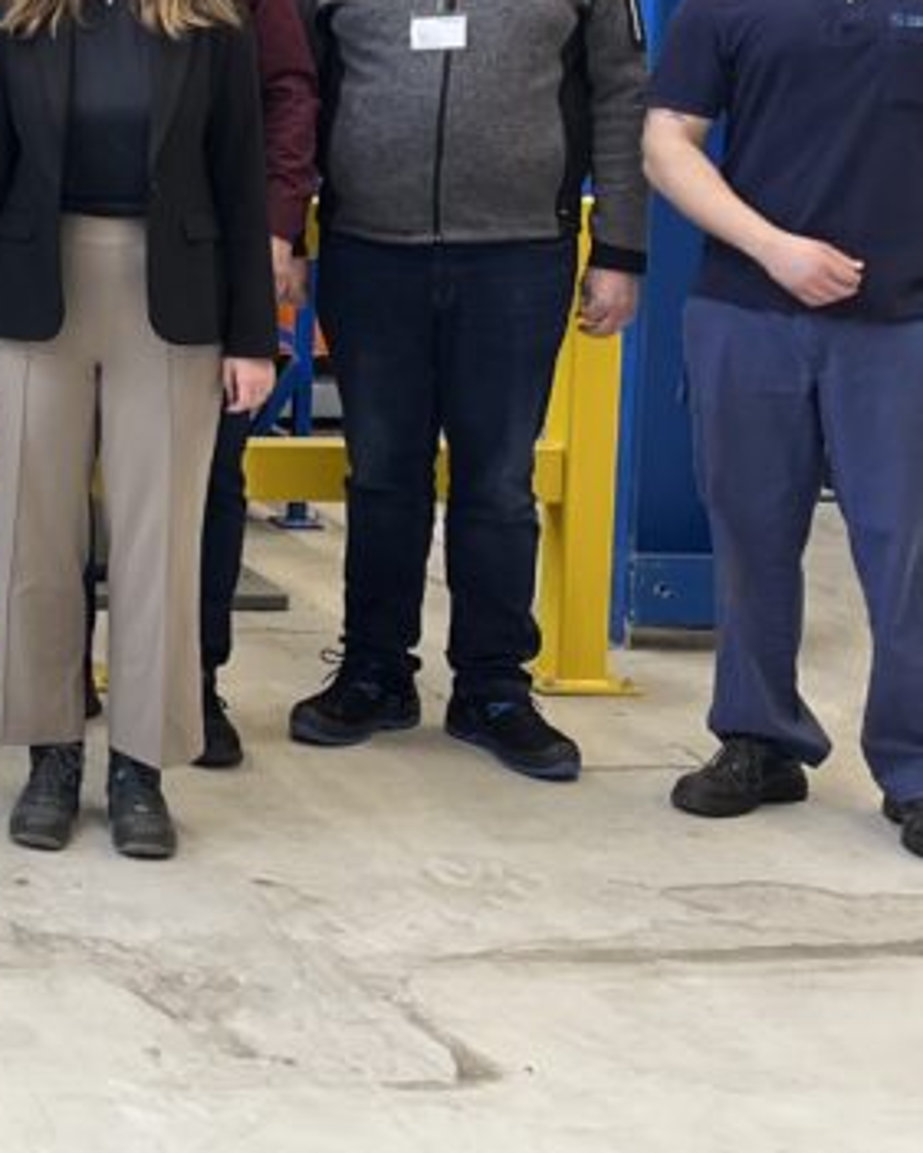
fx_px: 2526
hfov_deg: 17.1
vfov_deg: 25.1
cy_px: 177
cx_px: -732
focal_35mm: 74
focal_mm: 5.1
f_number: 1.6
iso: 125
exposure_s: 1/109
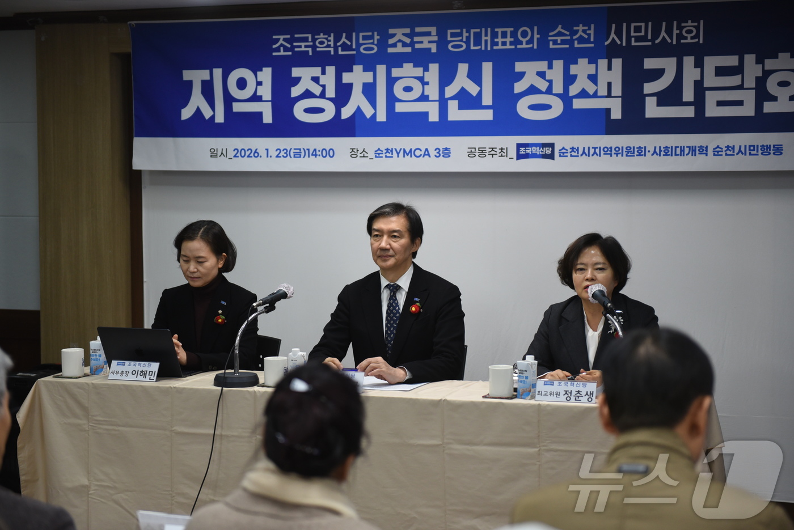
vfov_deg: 19.5
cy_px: 265
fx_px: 1545
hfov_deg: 28.8
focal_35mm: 70
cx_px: 397
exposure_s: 1/400
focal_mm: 70
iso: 1250
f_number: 2.8
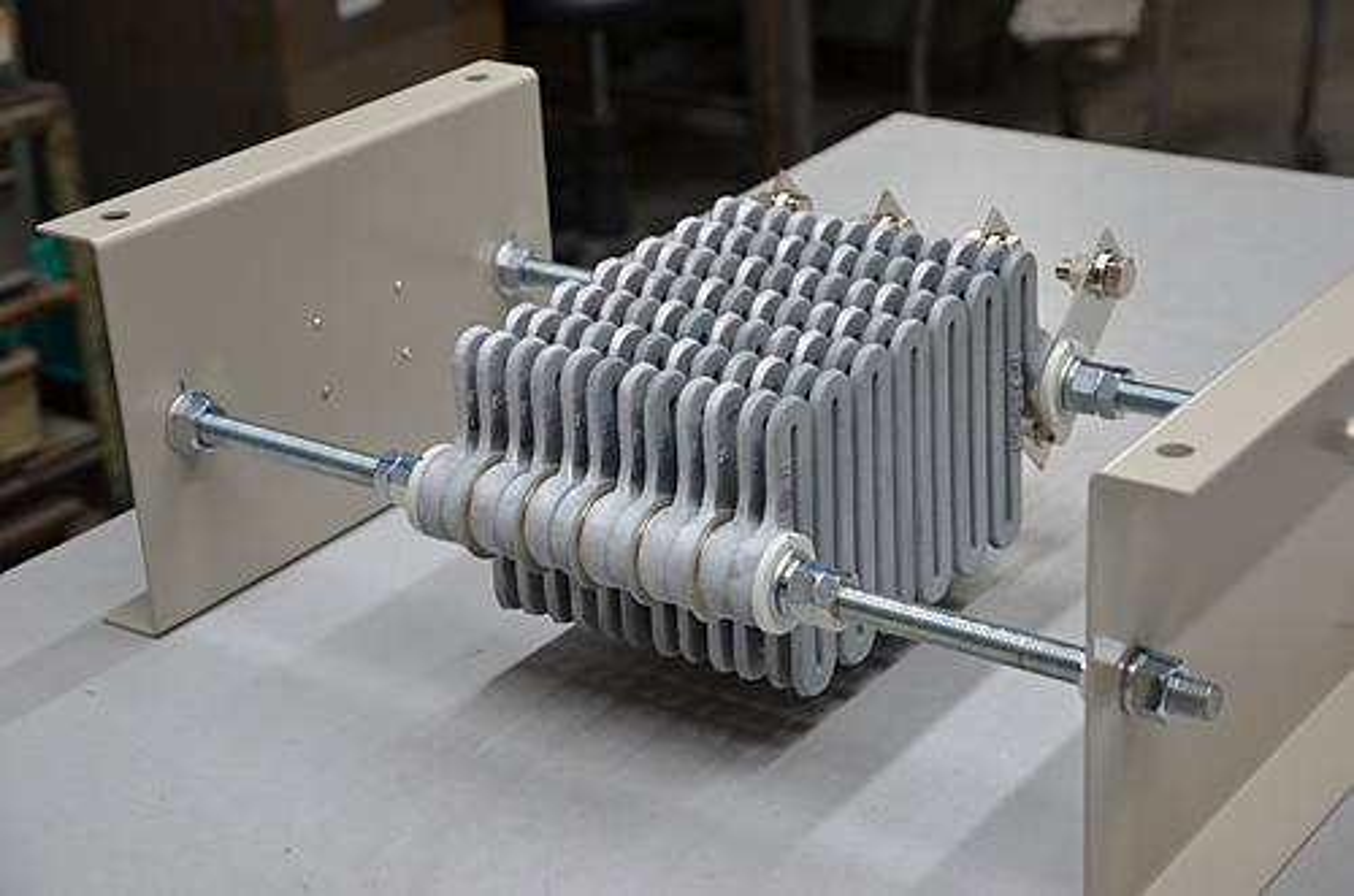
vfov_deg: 18.8
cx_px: 677
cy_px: 448
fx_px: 2702
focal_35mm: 72
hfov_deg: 28.1
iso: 400
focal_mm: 48
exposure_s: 1/60
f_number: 4.5
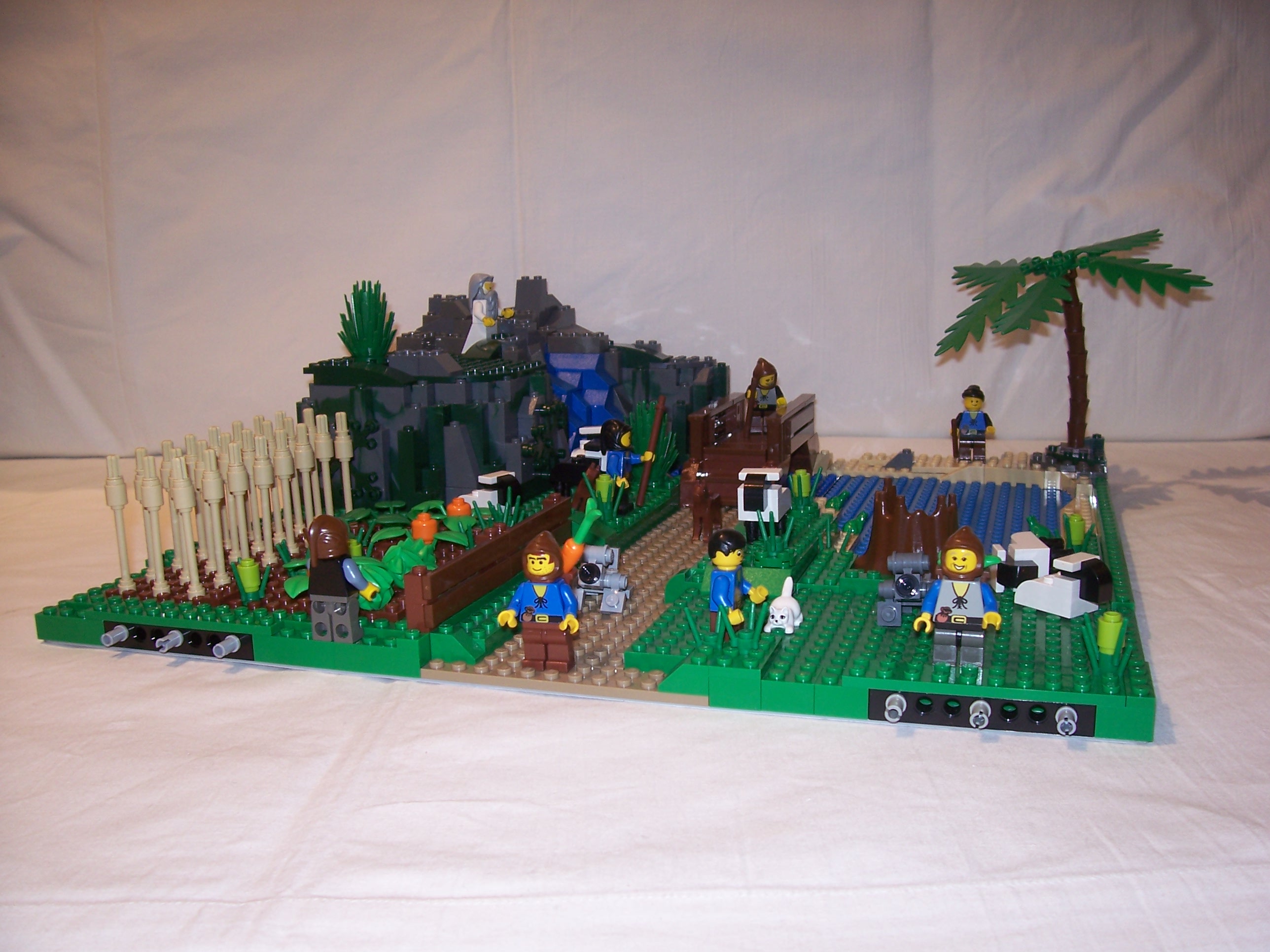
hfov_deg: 54.0
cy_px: 476
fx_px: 1247
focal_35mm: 34
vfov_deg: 41.8
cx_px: 635
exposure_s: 1/60
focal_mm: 5.6
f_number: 2.7
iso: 80
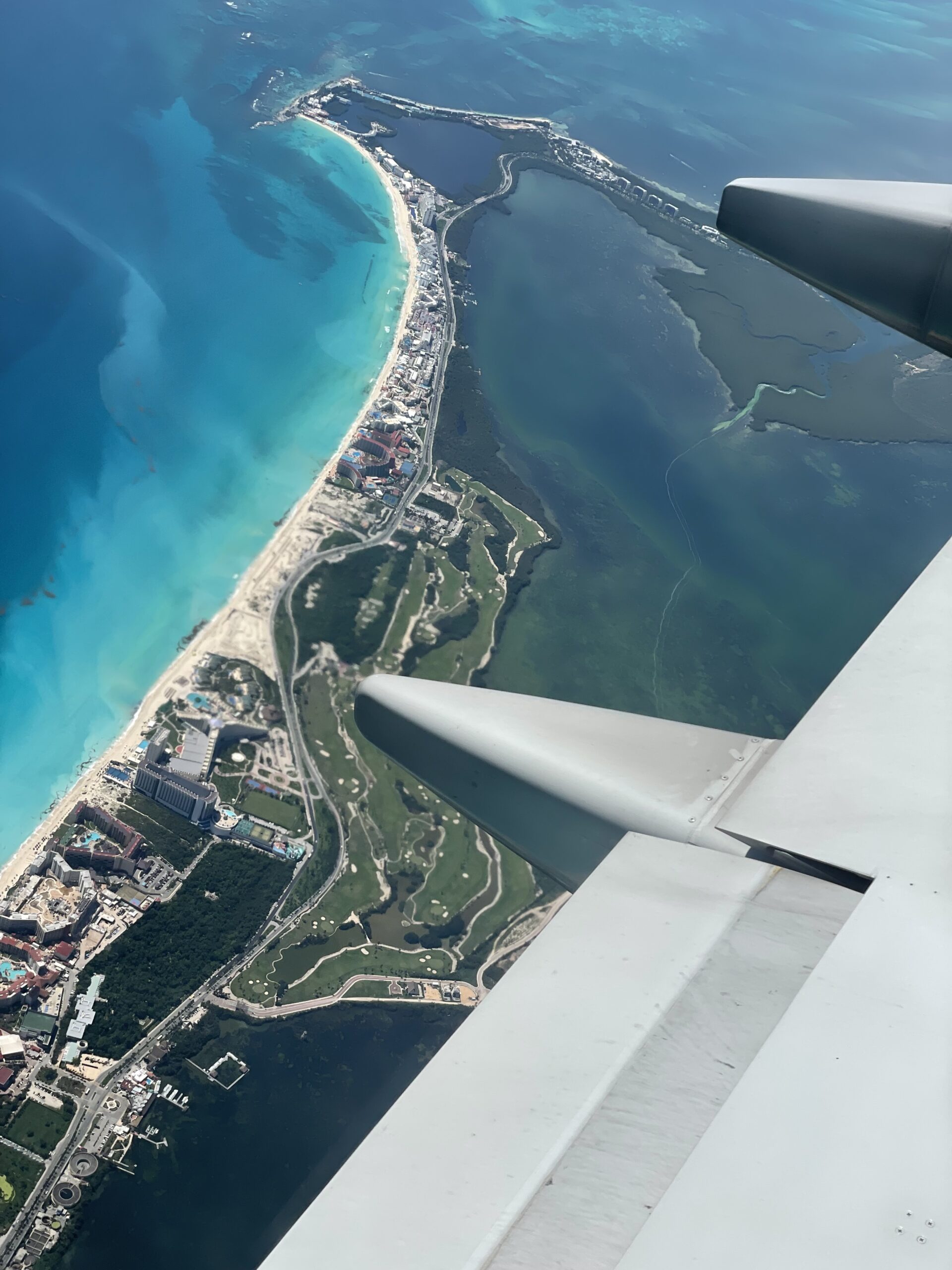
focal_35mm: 52
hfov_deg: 28.0
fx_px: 1907
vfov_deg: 36.8
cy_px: 635
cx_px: 476
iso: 25
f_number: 2
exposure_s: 1/1712
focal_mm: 6
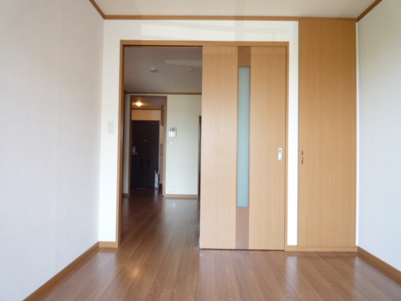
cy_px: 150
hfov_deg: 69.4
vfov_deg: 54.9
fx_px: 290
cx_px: 200
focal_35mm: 25
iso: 200
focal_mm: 4.4
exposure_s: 1/30
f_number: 2.8
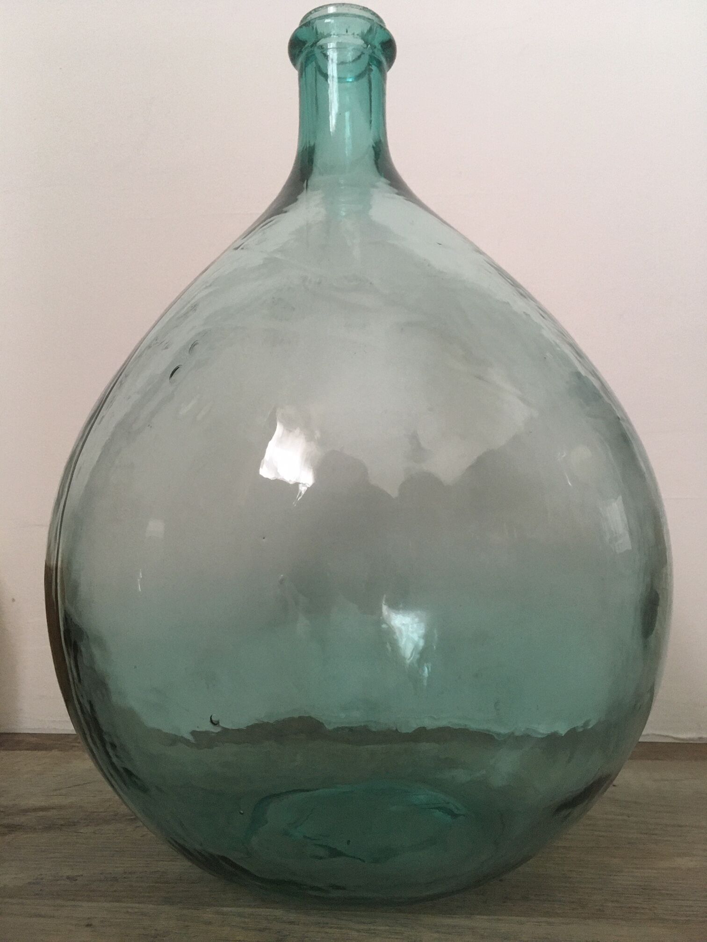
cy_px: 471
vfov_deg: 61.7
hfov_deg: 48.2
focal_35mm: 29
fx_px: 790
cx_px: 354
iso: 200
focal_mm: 4.15
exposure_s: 1/33
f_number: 2.2
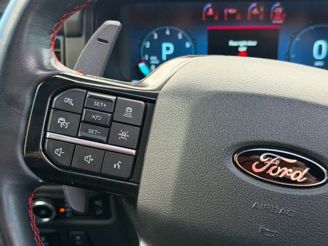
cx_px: 164
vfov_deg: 30.3
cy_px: 123
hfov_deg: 39.7
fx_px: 455
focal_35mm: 48
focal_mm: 6.76
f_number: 1.78
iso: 200
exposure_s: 1/221
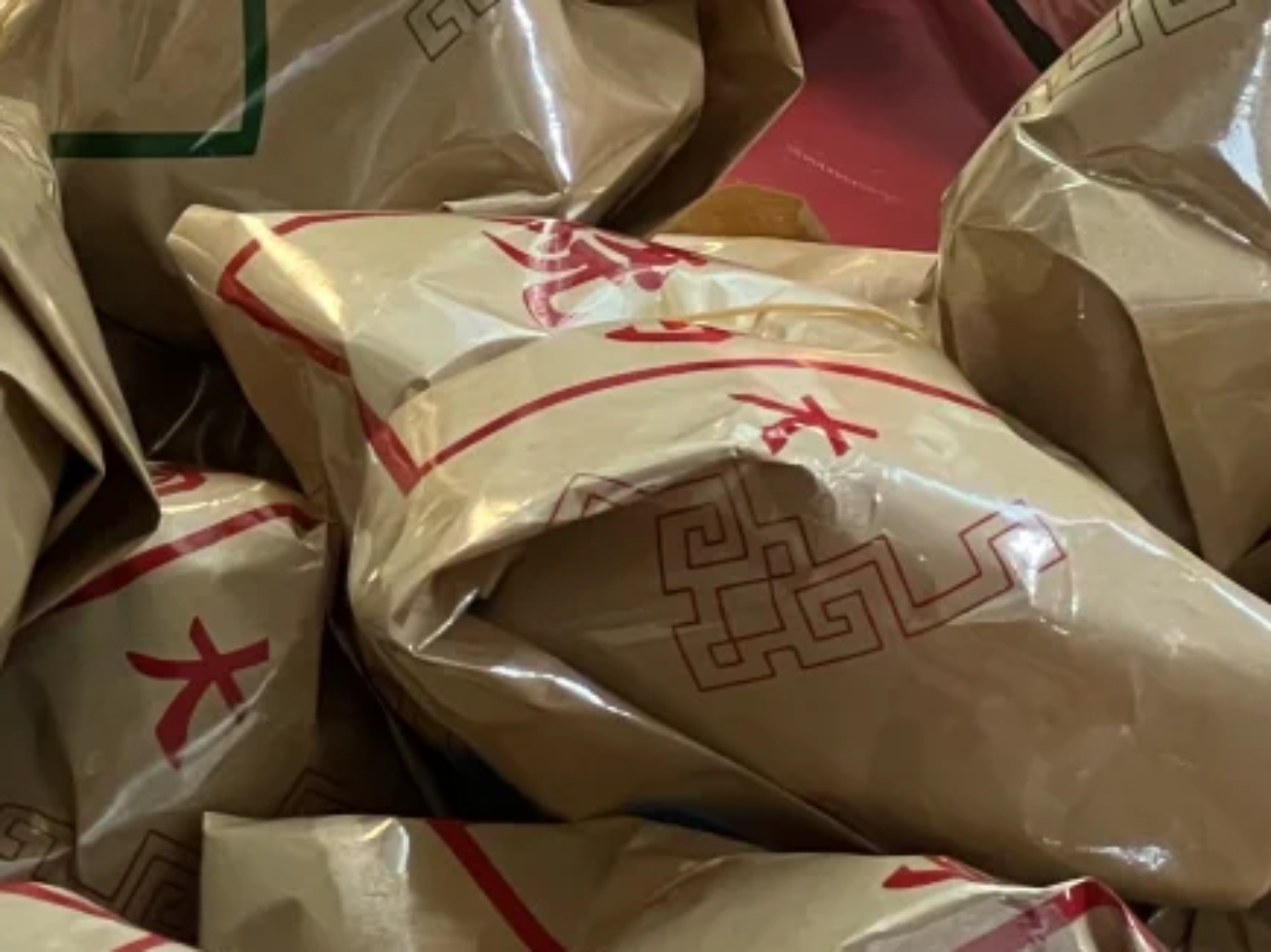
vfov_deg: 5.7
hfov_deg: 7.8
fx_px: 9360
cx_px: 339
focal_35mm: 255
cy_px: -619
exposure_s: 1/100
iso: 200
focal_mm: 9
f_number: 2.8
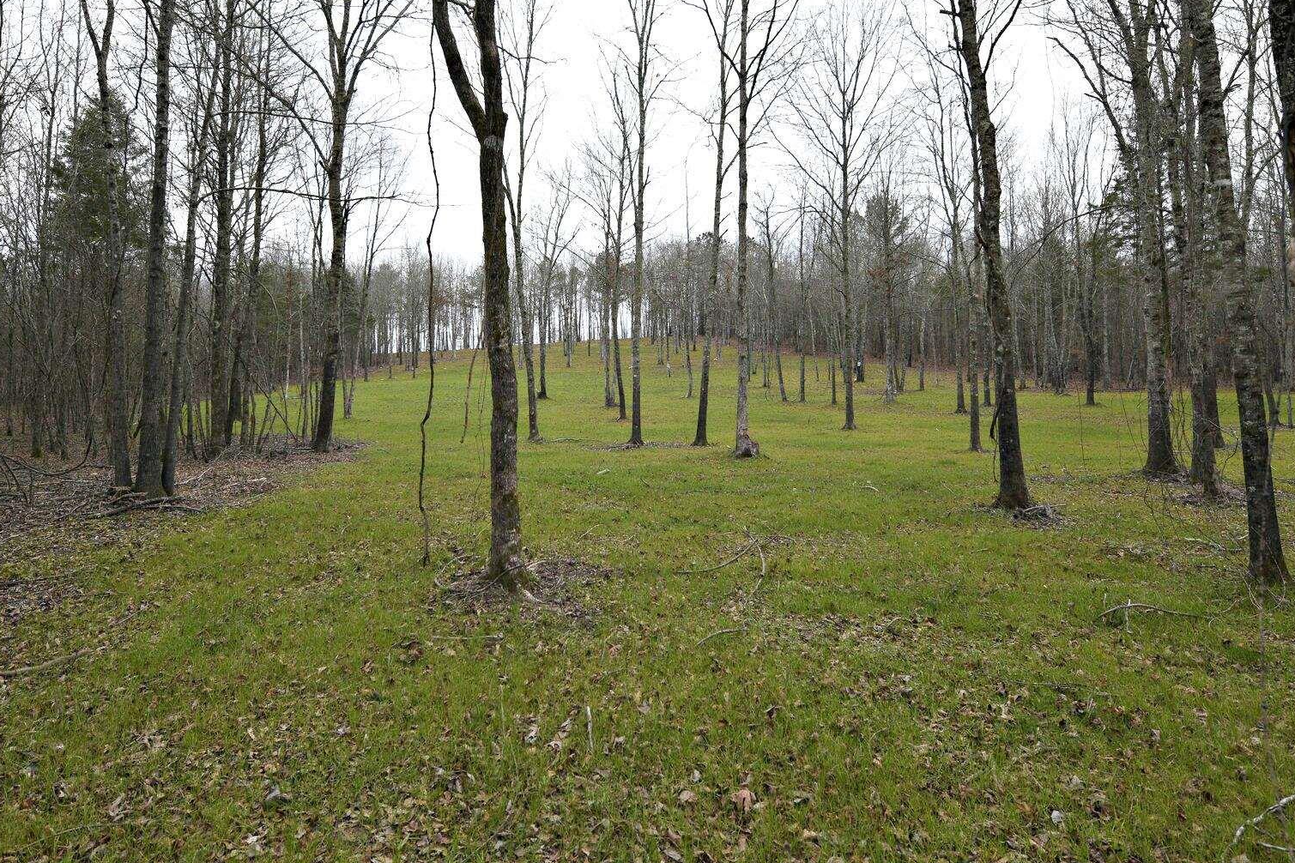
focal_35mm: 19
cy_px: 344
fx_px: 683
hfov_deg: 86.8
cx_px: 612
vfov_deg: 63.9
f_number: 5.6
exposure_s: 1/125
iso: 64
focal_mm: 14
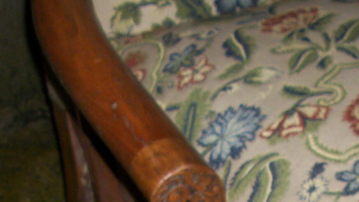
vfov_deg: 10.2
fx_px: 1038
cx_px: 211
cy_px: 419
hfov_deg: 19.6
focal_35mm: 109
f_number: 2.9
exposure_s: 1/60
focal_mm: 5.7
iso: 80
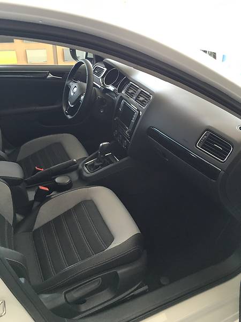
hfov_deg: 48.2
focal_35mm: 29
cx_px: 120
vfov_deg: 61.7
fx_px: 269
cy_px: 161
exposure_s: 1/33
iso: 64
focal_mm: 4.2
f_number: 2.2
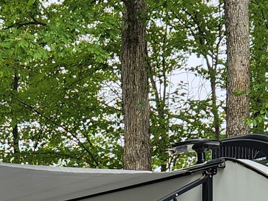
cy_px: 340
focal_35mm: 147
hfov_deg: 13.3
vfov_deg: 9.7
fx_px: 1138
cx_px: 10
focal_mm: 5.4
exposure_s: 1/433
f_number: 1.8
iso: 20
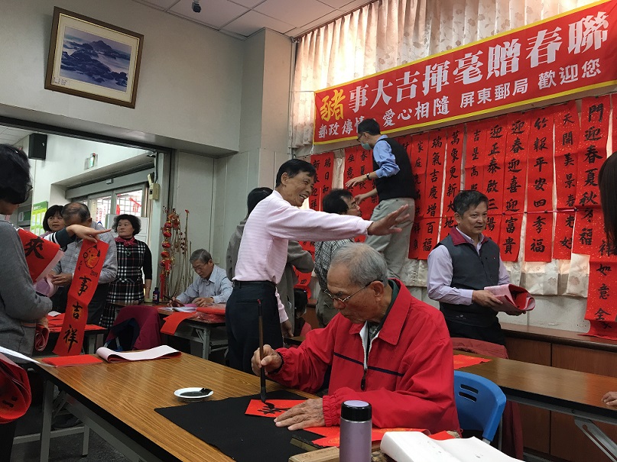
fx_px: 517
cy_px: 231
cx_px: 308
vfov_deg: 48.2
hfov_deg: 61.7
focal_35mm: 29
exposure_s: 1/30
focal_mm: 4.15
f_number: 2.2
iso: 80
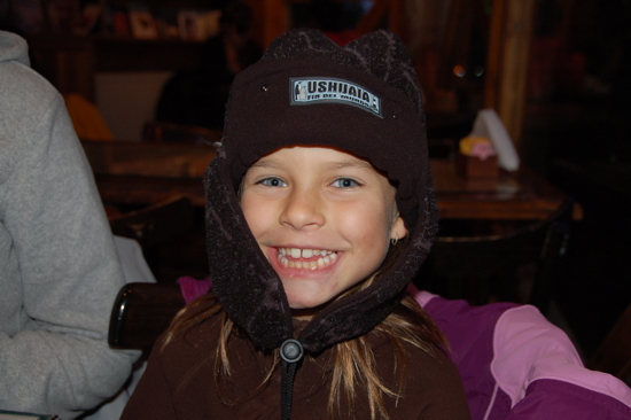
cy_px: 210
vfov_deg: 28.0
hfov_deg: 41.1
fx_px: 841
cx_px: 316
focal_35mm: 48
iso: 400
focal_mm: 32
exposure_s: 1/60
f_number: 4.2
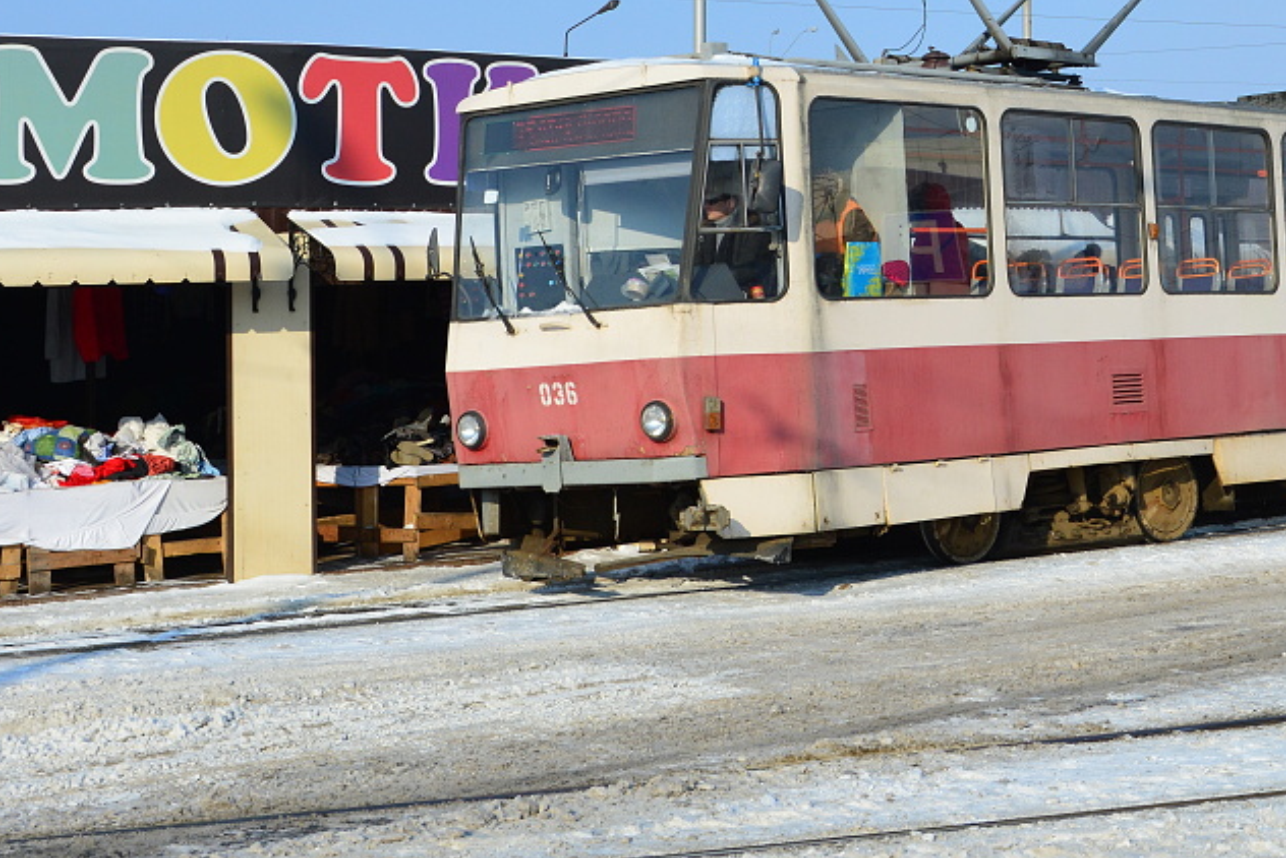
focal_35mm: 74
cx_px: 995
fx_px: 2645
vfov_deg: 18.2
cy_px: 128
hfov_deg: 26.9
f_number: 7.1
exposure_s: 1/1250
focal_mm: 26
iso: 400
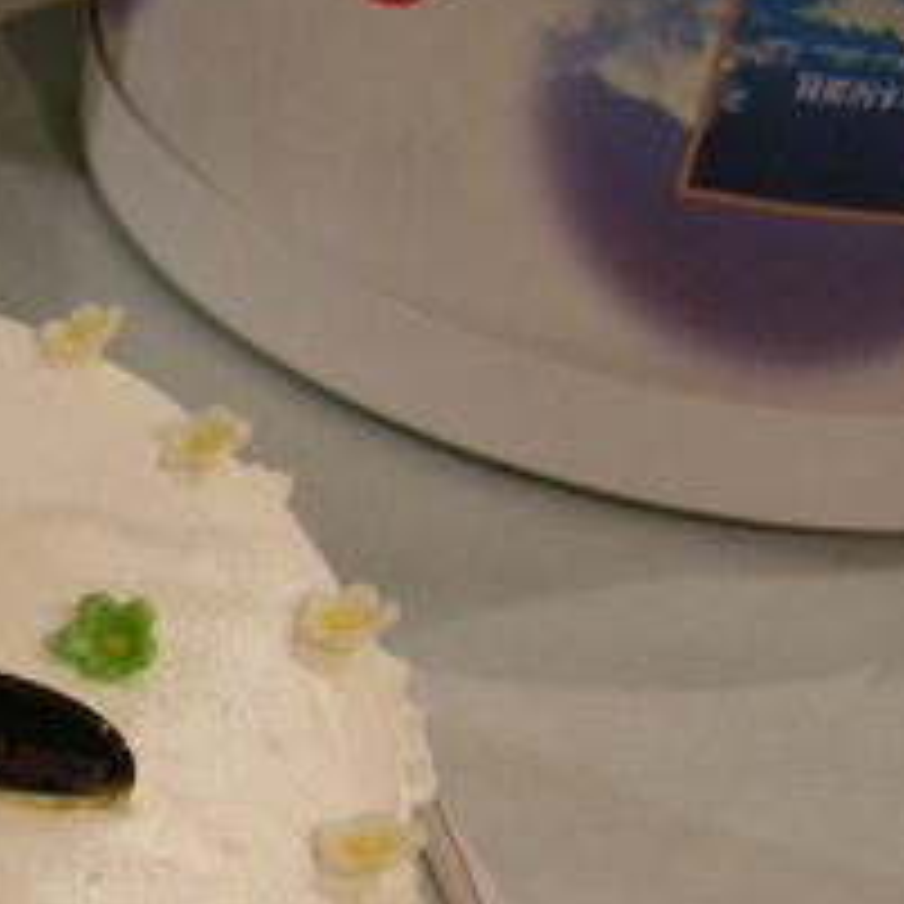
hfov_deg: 17.0
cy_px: 877
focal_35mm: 95
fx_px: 2807
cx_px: -342
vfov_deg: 17.9
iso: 400
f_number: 2.7
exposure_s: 1/12.1
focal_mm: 7.5
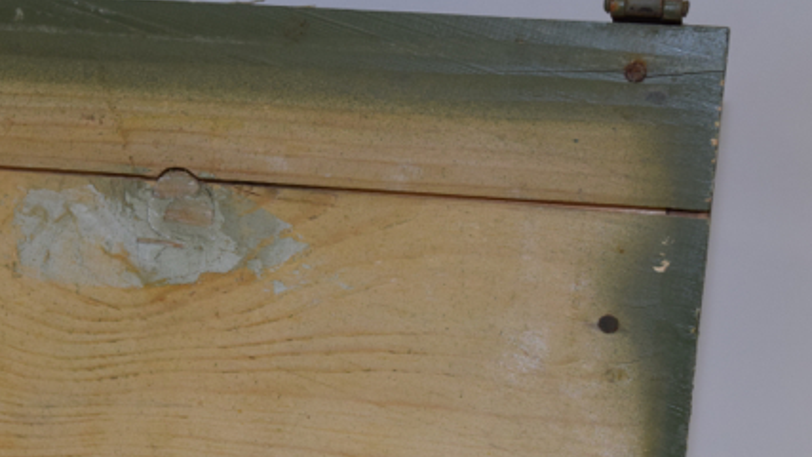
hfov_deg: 26.3
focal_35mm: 80
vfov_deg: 15.1
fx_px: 1722
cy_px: 311
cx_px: 226
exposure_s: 1/125
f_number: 6.3
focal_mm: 34
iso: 800
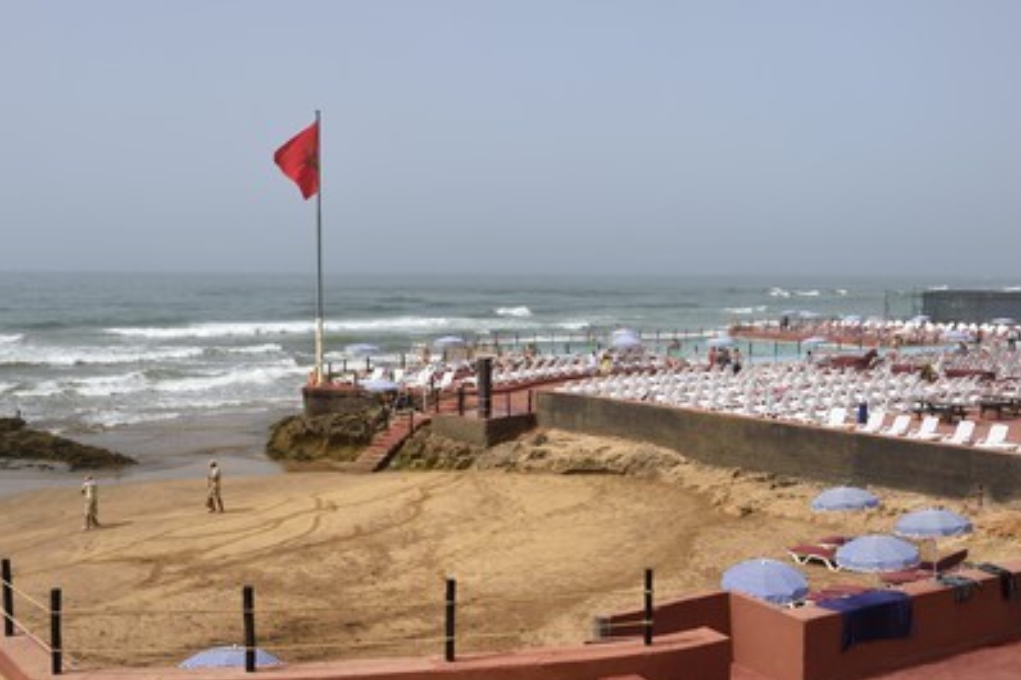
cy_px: 357
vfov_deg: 35.0
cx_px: 498
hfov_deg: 50.7
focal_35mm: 38
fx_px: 1077
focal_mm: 36
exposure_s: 1/250
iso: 200
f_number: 14
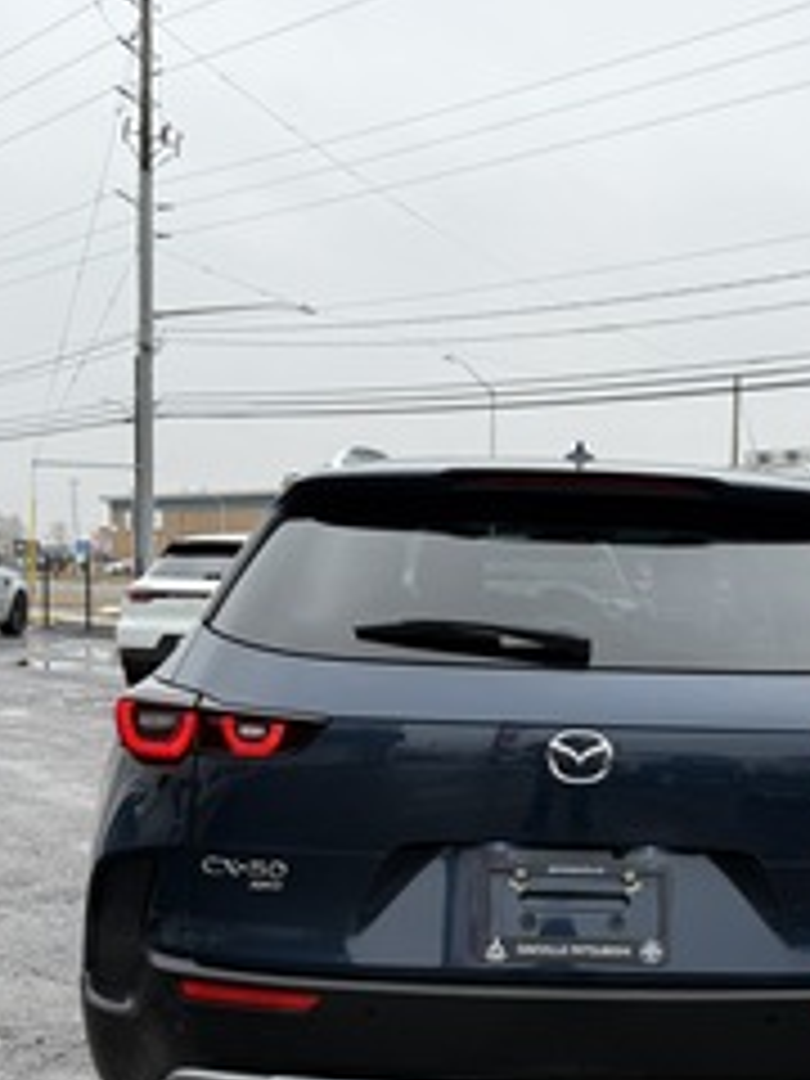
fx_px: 1310
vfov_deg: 44.5
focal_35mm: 42
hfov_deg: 33.7
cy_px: 664
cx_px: 594
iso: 200
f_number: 1.78
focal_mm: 6.76
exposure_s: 1/139
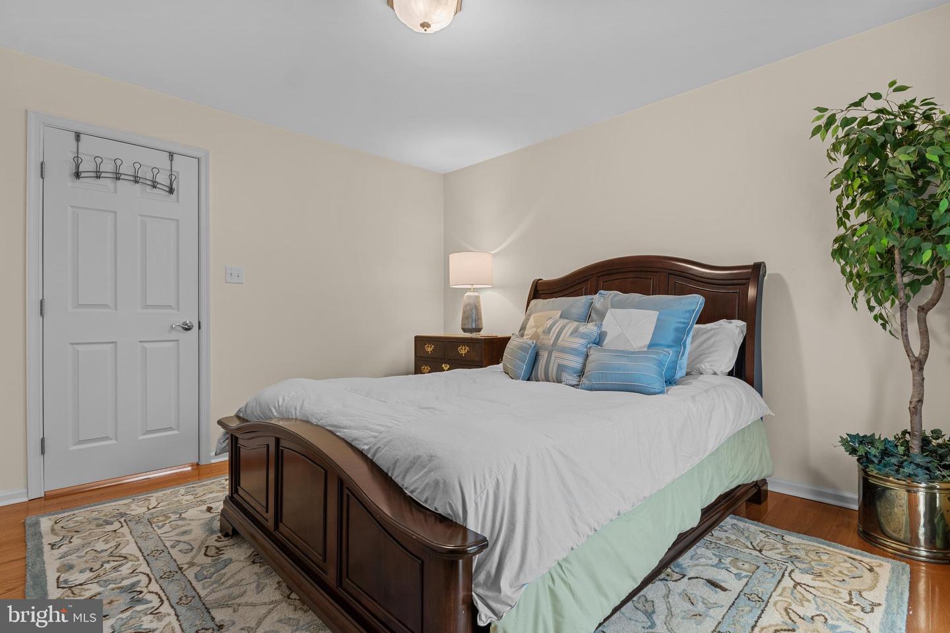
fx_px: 459
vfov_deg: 69.2
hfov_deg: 91.9
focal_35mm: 17
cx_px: 475
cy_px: 316
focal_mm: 11.6
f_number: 7.1
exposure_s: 1/1.67
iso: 200
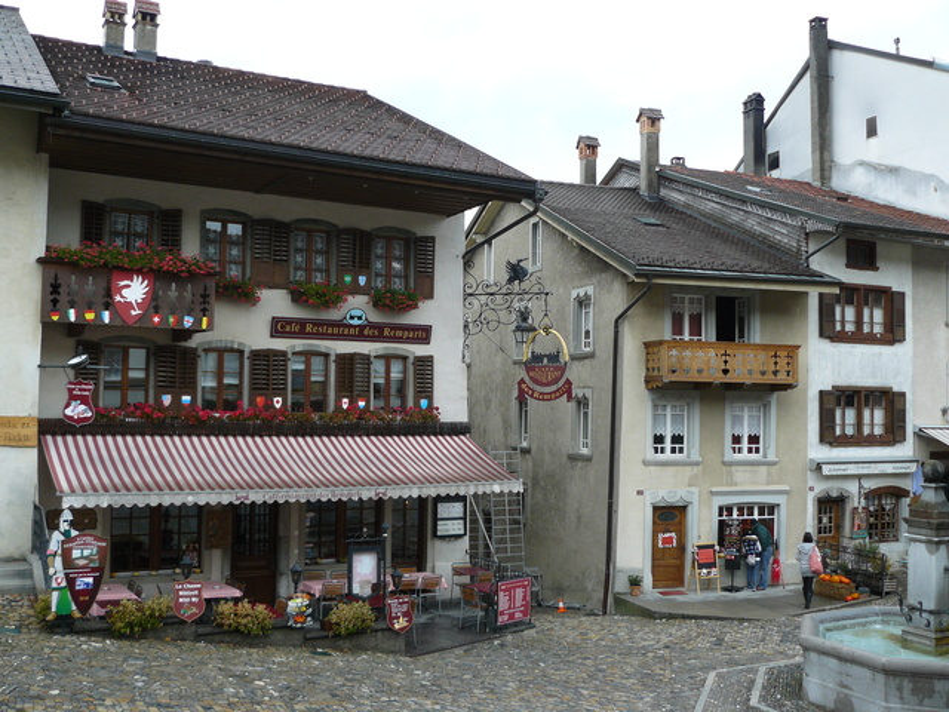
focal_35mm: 36
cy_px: 356
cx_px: 474
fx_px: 987
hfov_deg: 51.4
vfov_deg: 39.7
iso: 100
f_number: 3.2
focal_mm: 6
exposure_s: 1/125
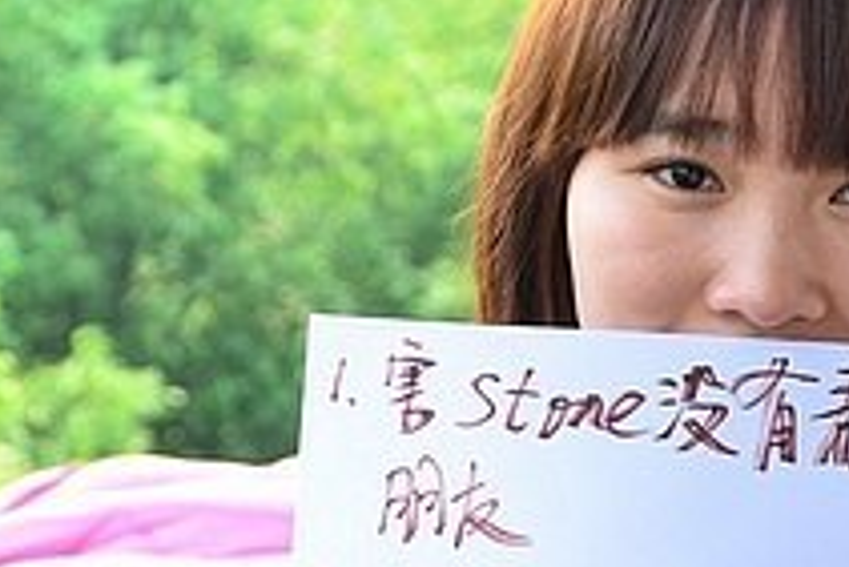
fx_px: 3823
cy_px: 346
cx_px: 459
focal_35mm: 162
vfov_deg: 8.5
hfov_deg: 12.7
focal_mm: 38
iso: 800
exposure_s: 1/640
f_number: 4.5
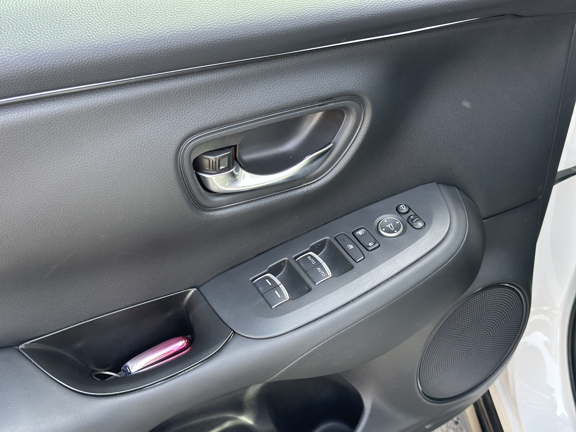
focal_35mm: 48
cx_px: 288
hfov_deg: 39.7
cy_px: 216
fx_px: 799
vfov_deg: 30.3
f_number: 1.78
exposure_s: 1/192
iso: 80
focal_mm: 6.86
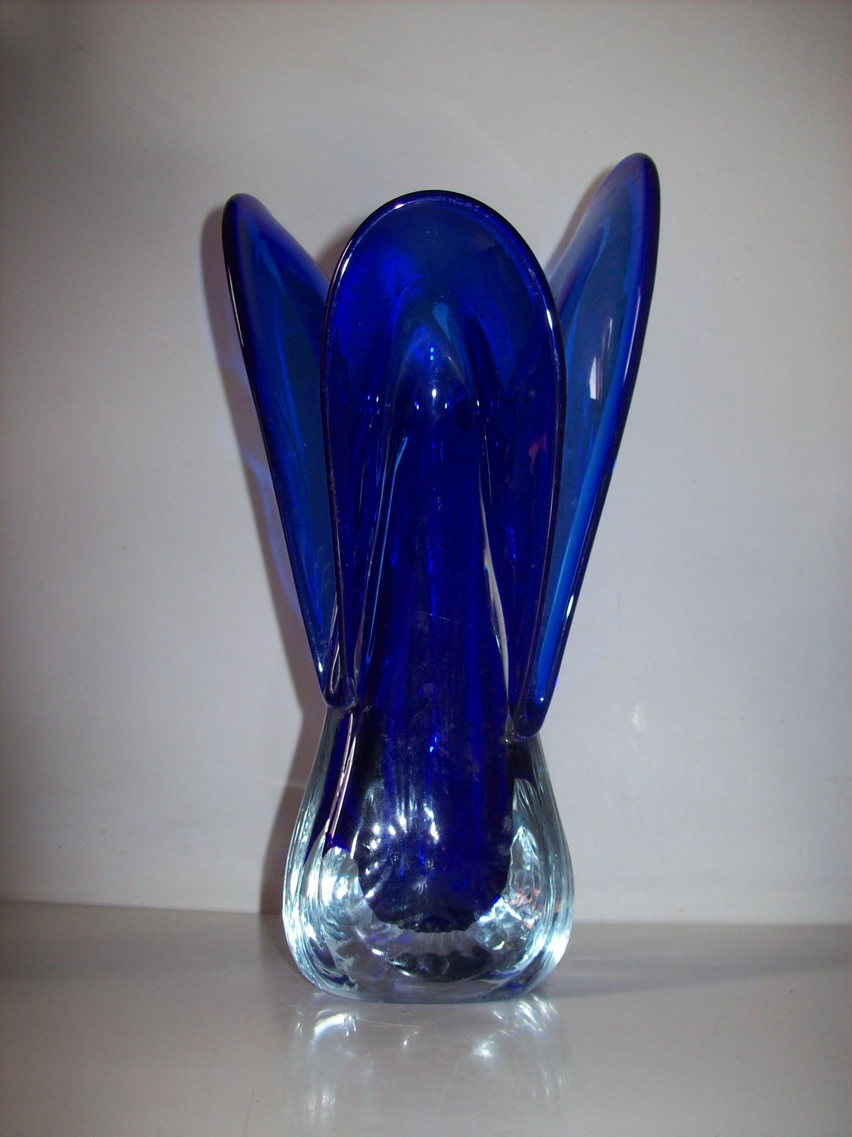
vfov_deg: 51.4
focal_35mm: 36
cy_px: 568
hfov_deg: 39.6
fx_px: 1182
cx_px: 426
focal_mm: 6
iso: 80
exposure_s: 1/64
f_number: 2.7
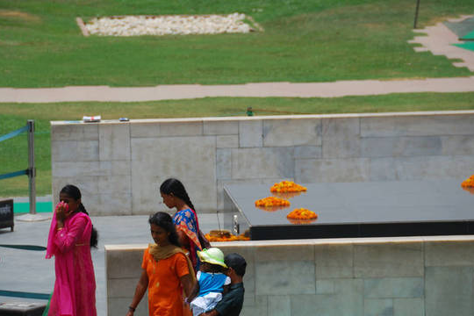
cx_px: 215
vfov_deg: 3.5
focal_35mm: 389
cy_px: 170
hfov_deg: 5.3
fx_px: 5121
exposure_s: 1/800
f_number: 5.6
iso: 100
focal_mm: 200
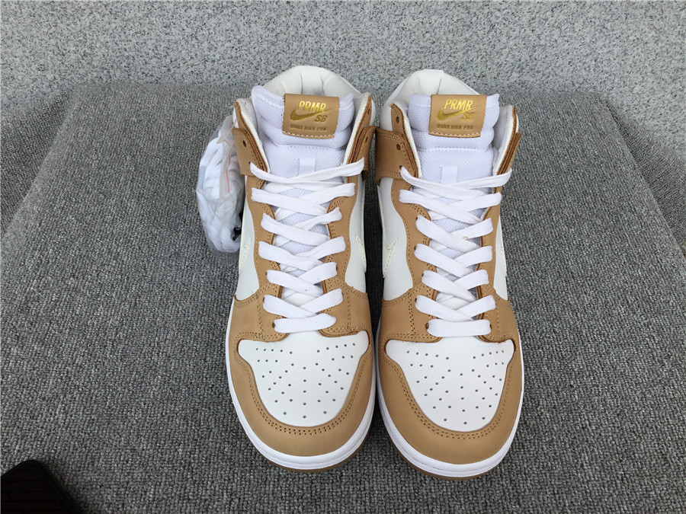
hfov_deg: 58.4
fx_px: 614
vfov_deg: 45.4
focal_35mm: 31
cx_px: 343
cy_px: 257
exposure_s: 1/741
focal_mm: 3.3
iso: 25
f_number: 2.4
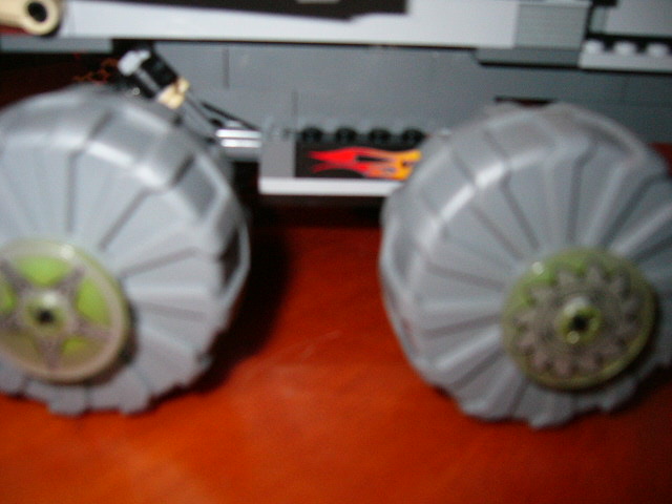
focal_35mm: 35
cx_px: 336
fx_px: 679
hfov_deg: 52.6
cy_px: 252
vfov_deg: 40.7
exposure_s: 1/60
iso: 100
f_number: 2.8
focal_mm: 5.8
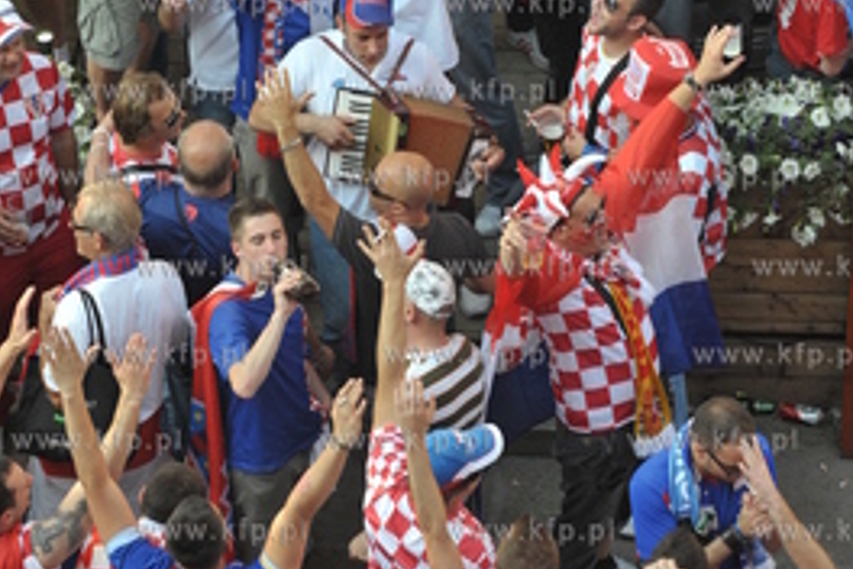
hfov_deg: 9.7
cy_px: 262
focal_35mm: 212
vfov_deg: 6.5
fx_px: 5023
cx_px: 426
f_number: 6.3
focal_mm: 140
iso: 400
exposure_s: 1/250
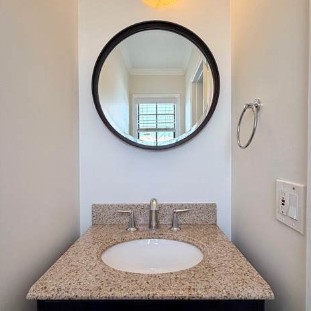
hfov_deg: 84.0
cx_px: 156
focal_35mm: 17
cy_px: 162
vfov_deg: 83.9
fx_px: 173
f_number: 2.2
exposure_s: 1/120
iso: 80
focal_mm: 2.22
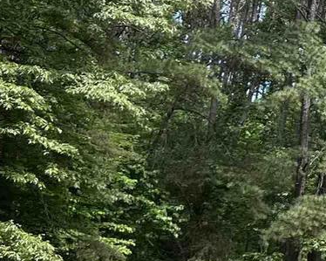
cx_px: 718
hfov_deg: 11.9
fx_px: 1341
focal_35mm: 139
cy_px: 74
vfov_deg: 11.1
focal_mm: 5.7
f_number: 1.5
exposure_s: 1/1972
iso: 50
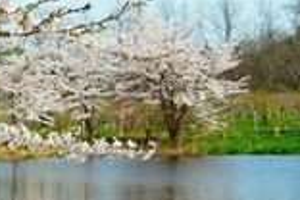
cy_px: 101
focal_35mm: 157
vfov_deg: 8.7
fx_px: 1311
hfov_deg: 12.8
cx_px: -38
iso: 100
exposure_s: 1/250
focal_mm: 41
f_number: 8
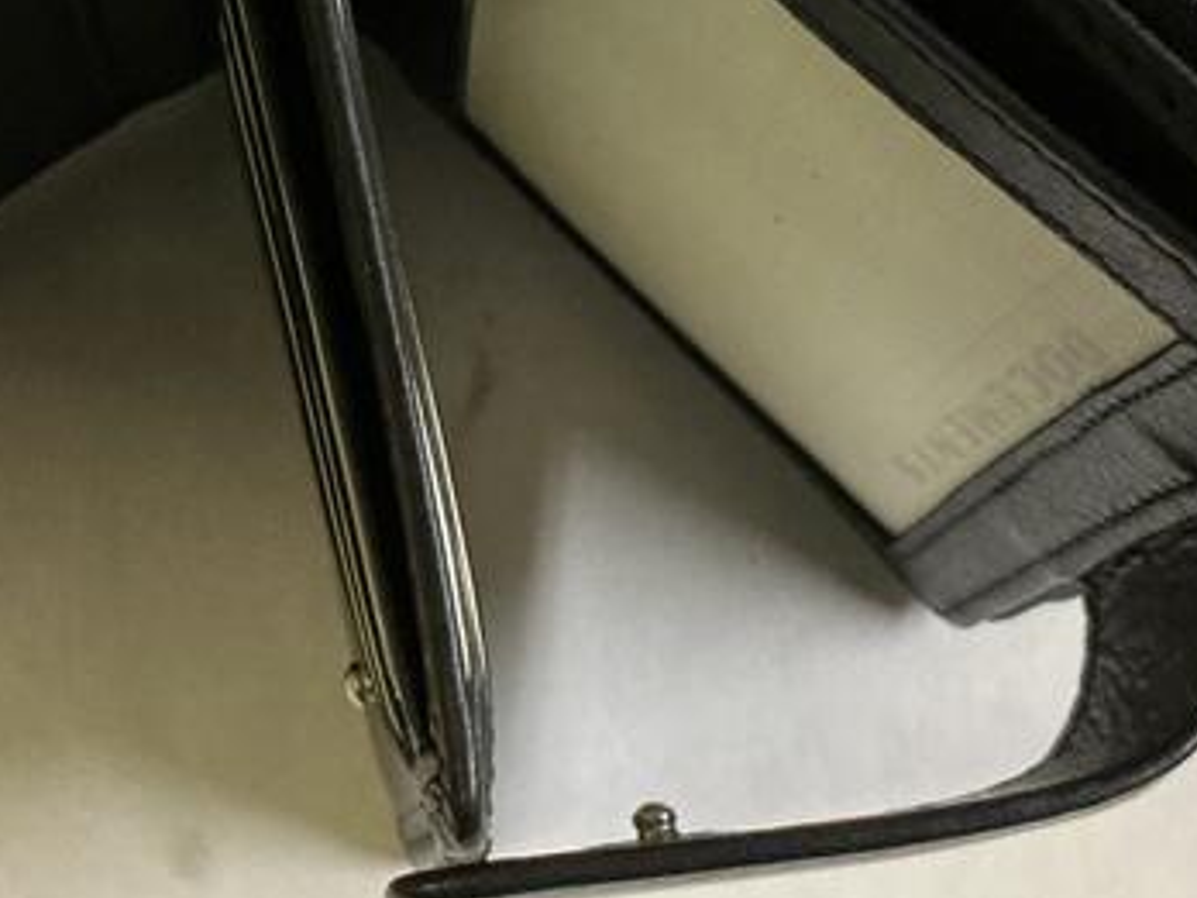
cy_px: 46
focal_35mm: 75
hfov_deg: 25.7
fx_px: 2593
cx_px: 313
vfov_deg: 19.2
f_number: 1.8
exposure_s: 1/50
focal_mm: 3
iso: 250
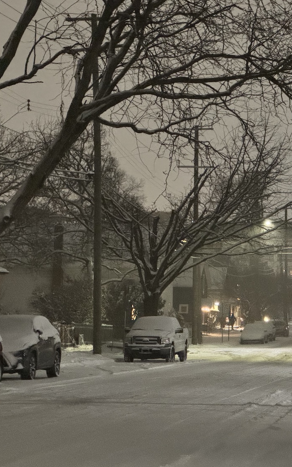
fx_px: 1401
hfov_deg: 11.9
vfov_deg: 18.9
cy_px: 234
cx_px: 236
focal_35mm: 110
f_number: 2.8
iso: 1600
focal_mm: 9
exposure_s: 1/21
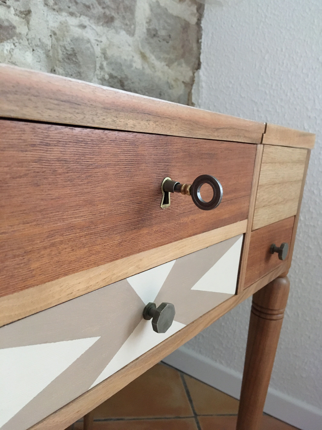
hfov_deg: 48.2
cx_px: 161
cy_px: 215
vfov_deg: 61.7
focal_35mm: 29
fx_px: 360
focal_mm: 4.15
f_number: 2.2
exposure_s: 1/17
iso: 250
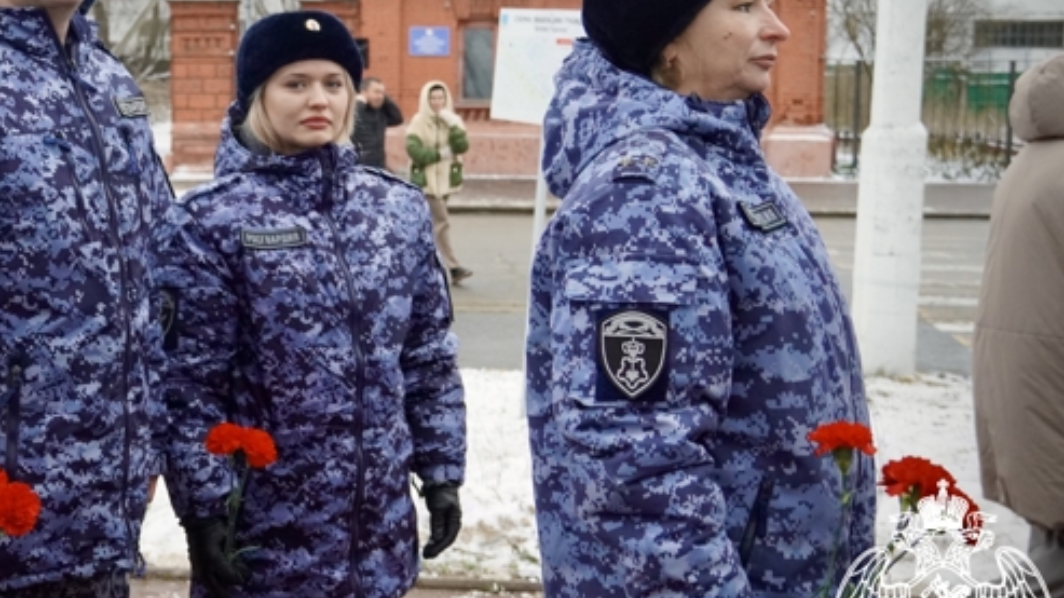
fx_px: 1687
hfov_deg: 34.4
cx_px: 283
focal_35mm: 60
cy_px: 203
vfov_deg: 20.0
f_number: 4
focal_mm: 25
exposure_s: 1/160
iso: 2000
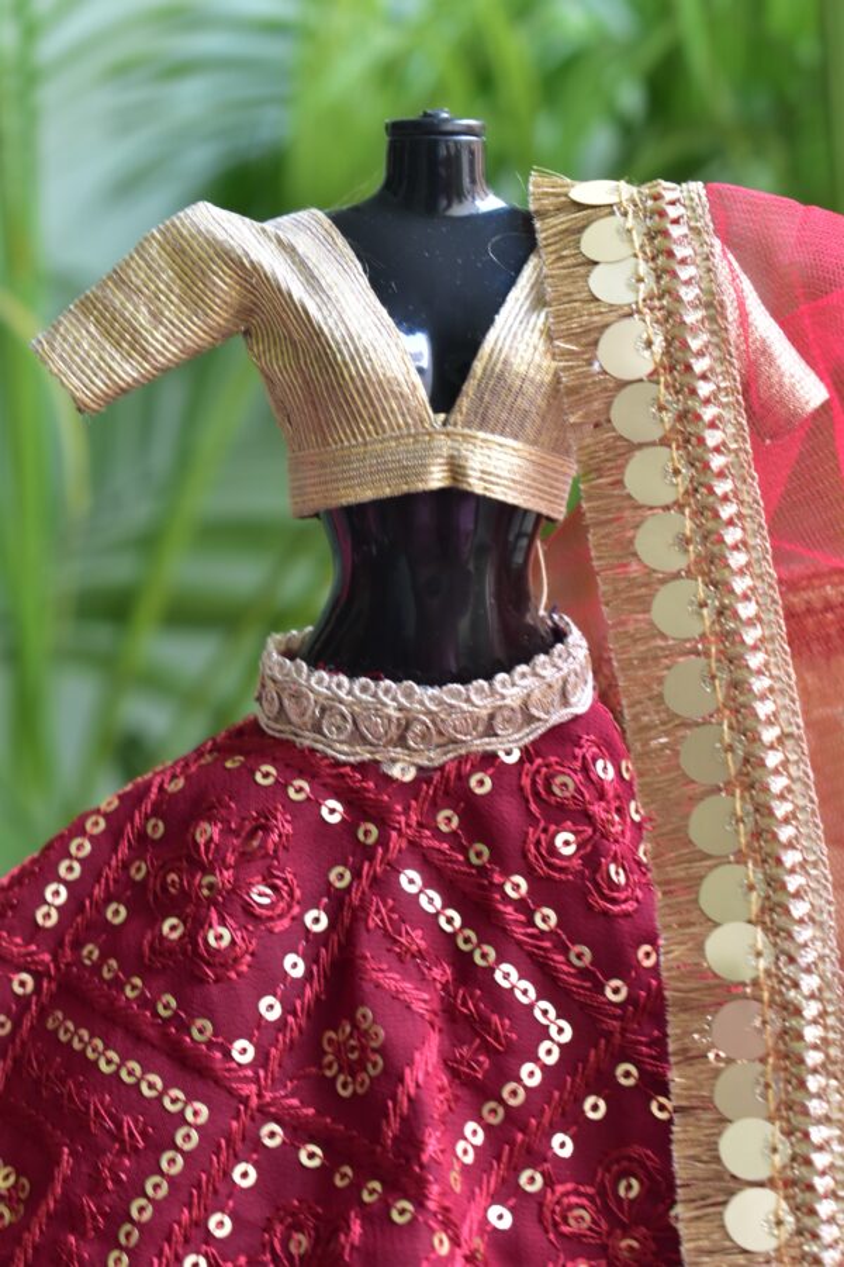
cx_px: 422
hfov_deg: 16.6
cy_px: 634
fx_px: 2901
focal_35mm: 82
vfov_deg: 24.6
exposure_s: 1/15
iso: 400
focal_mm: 55
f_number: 7.1
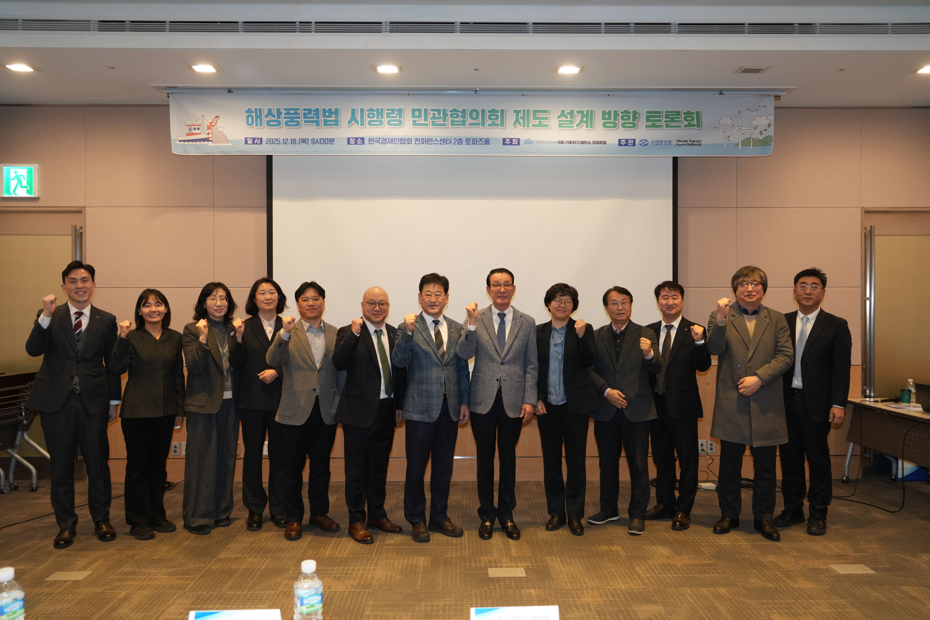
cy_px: 310
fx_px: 697
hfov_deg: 67.4
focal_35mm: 27
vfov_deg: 47.9
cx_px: 465
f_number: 4.5
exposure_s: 1/60
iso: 1250
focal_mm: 27
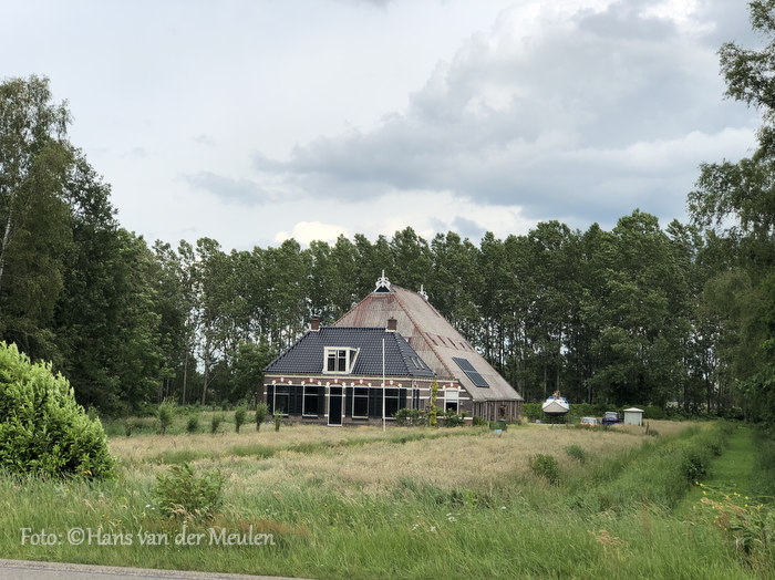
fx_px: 1275
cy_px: 290
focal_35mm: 57
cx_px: 388
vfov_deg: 25.6
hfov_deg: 33.8
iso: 20
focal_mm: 6.6
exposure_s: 1/838
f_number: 2.8
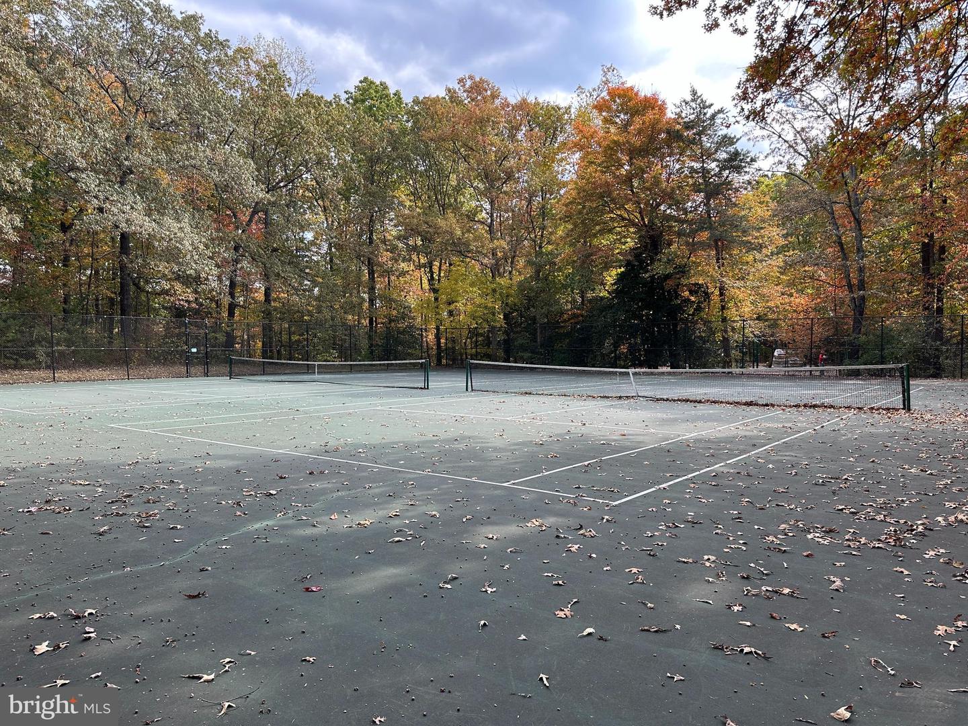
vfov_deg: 56.8
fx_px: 671
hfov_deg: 71.6
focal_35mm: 24
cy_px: 363
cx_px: 484
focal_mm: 6.86
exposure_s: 1/604
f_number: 1.78
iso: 80
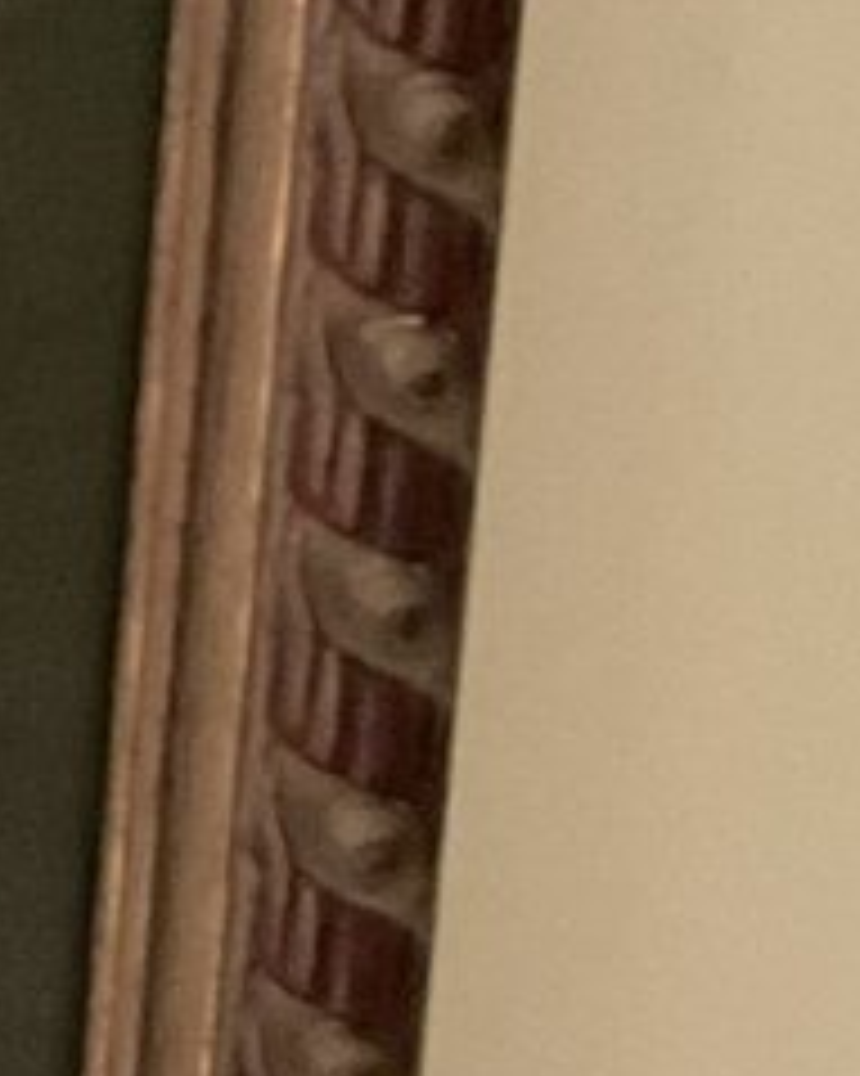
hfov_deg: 7.2
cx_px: -2069
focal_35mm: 179
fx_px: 5699
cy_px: 772
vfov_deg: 10.8
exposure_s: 1/25
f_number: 1.8
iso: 250
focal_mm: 3
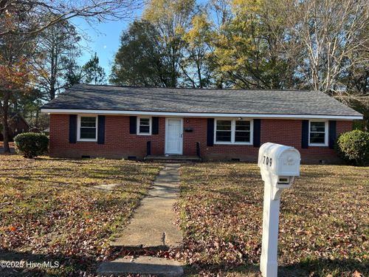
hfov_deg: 67.3
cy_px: 138
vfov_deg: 53.1
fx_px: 277
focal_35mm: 26
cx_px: 184
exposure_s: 1/991
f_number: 1.5
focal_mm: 5.7
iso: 50
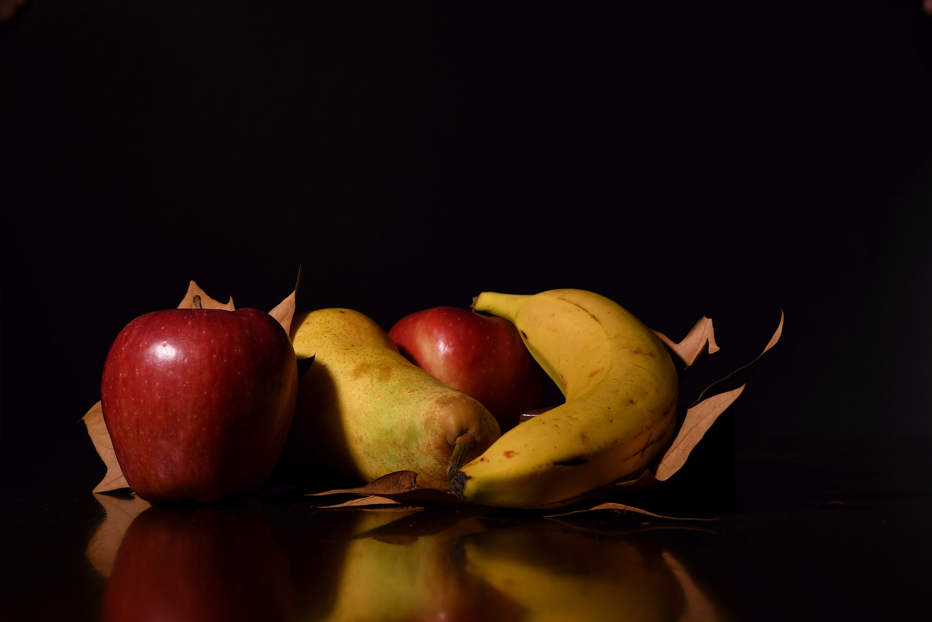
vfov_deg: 17.5
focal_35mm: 78
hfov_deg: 26.0
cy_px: 311
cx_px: 466
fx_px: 2019
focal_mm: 52
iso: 100
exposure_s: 1/10
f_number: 11
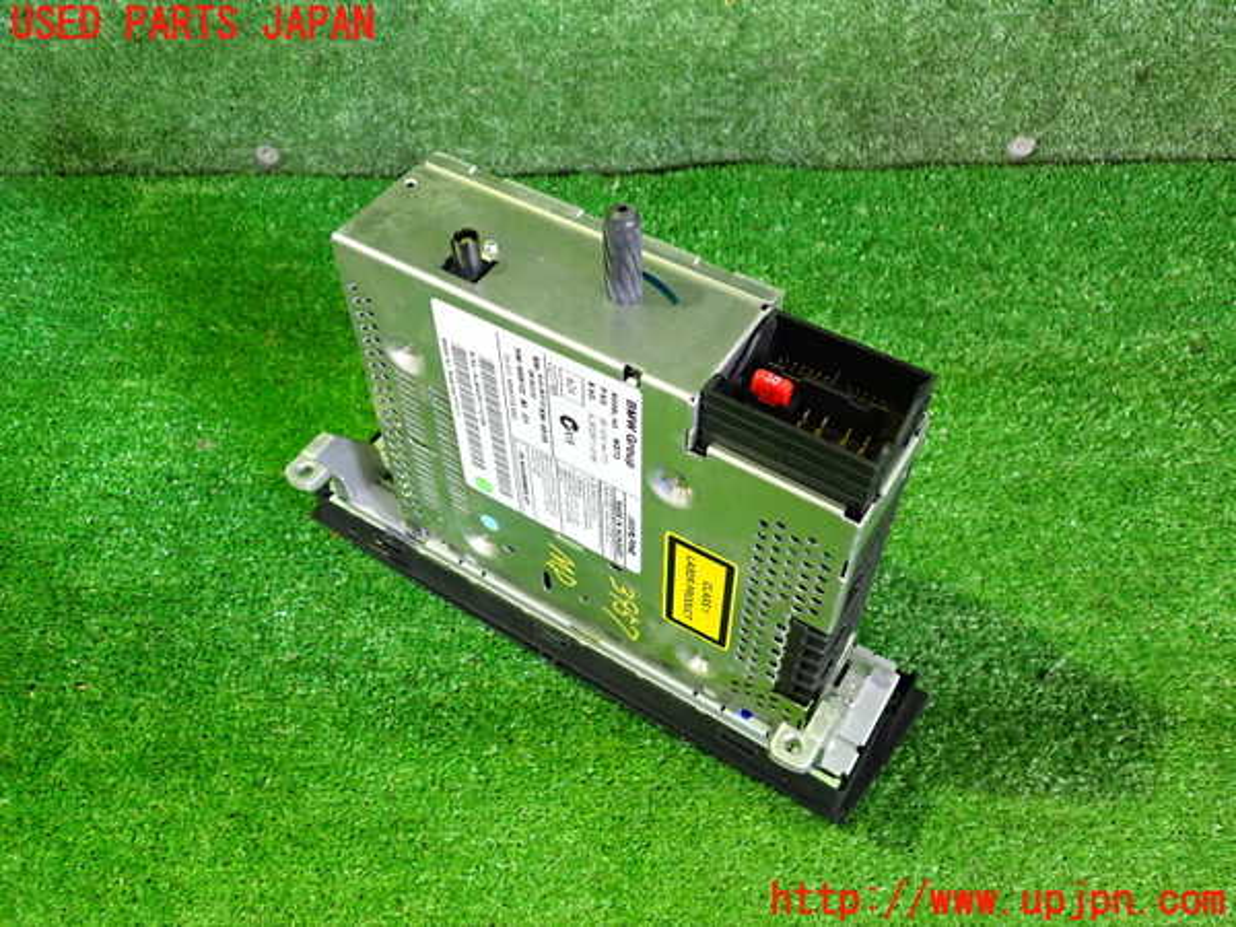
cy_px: 464
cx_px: 618
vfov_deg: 46.8
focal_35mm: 30
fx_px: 1071
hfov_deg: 60.0
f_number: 2.3
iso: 800
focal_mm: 5.4
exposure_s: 1/30
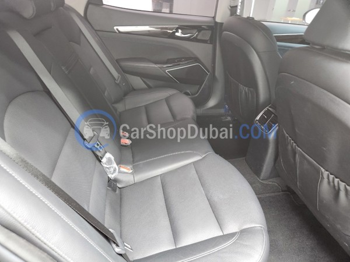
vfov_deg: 58.9
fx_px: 233
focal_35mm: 23
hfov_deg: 73.9
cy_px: 131
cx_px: 175
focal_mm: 5.4
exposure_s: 1/60
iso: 800
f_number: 1.8
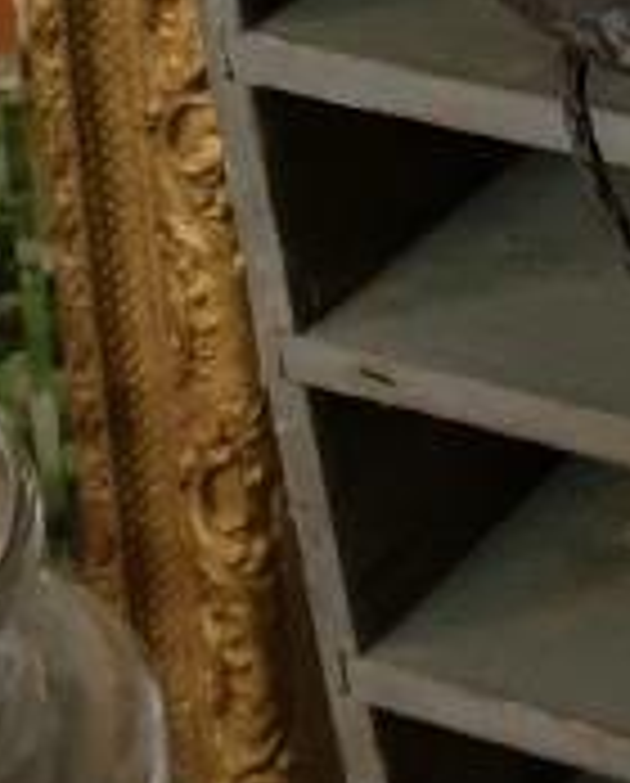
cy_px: -378
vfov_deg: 12.3
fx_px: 3461
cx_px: 1368
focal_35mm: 149
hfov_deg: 9.5
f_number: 1.5
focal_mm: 4.3
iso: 320
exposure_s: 1/50
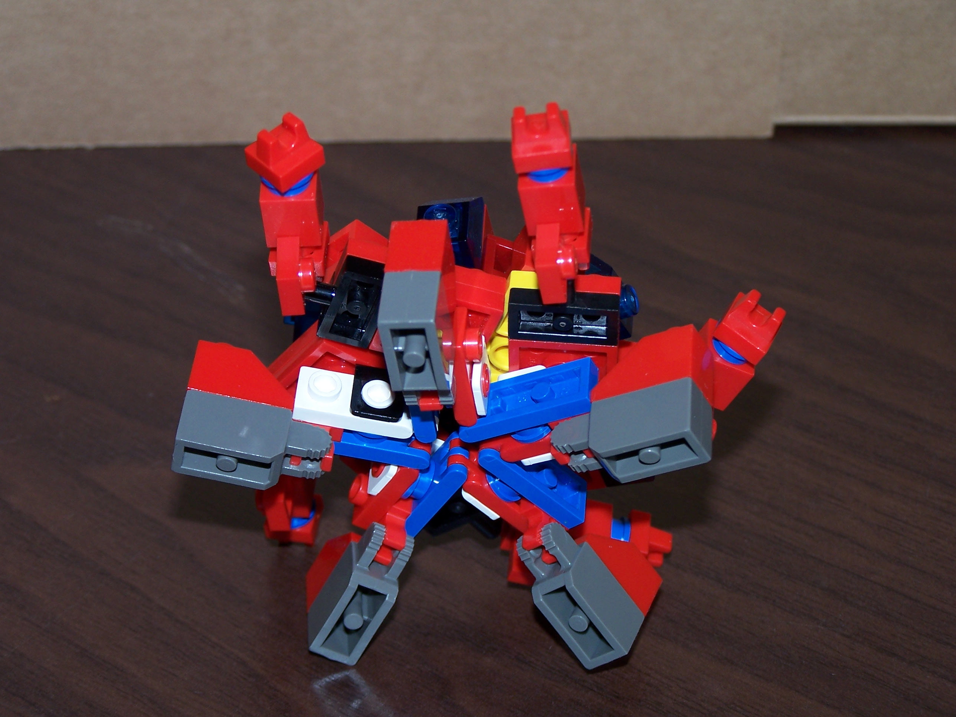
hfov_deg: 20.9
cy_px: 358
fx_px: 2596
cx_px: 478
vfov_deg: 15.7
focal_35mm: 94
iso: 80
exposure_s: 1/80
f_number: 3.2
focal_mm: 15.6
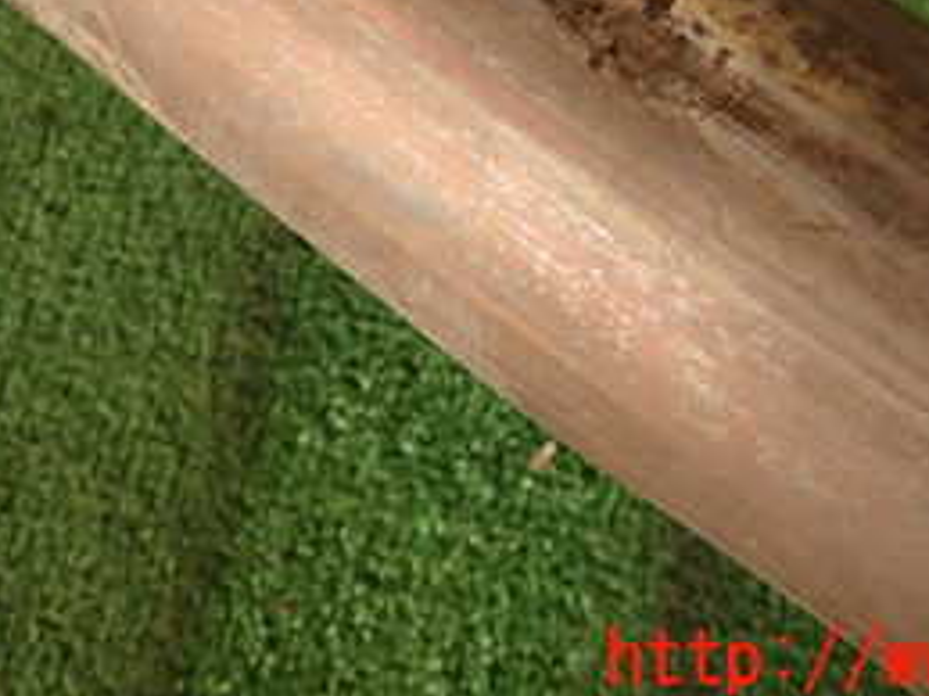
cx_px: 341
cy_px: -100
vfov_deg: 23.4
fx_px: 1556
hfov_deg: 33.1
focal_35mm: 58
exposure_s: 1/60
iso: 100
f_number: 2
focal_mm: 4.5
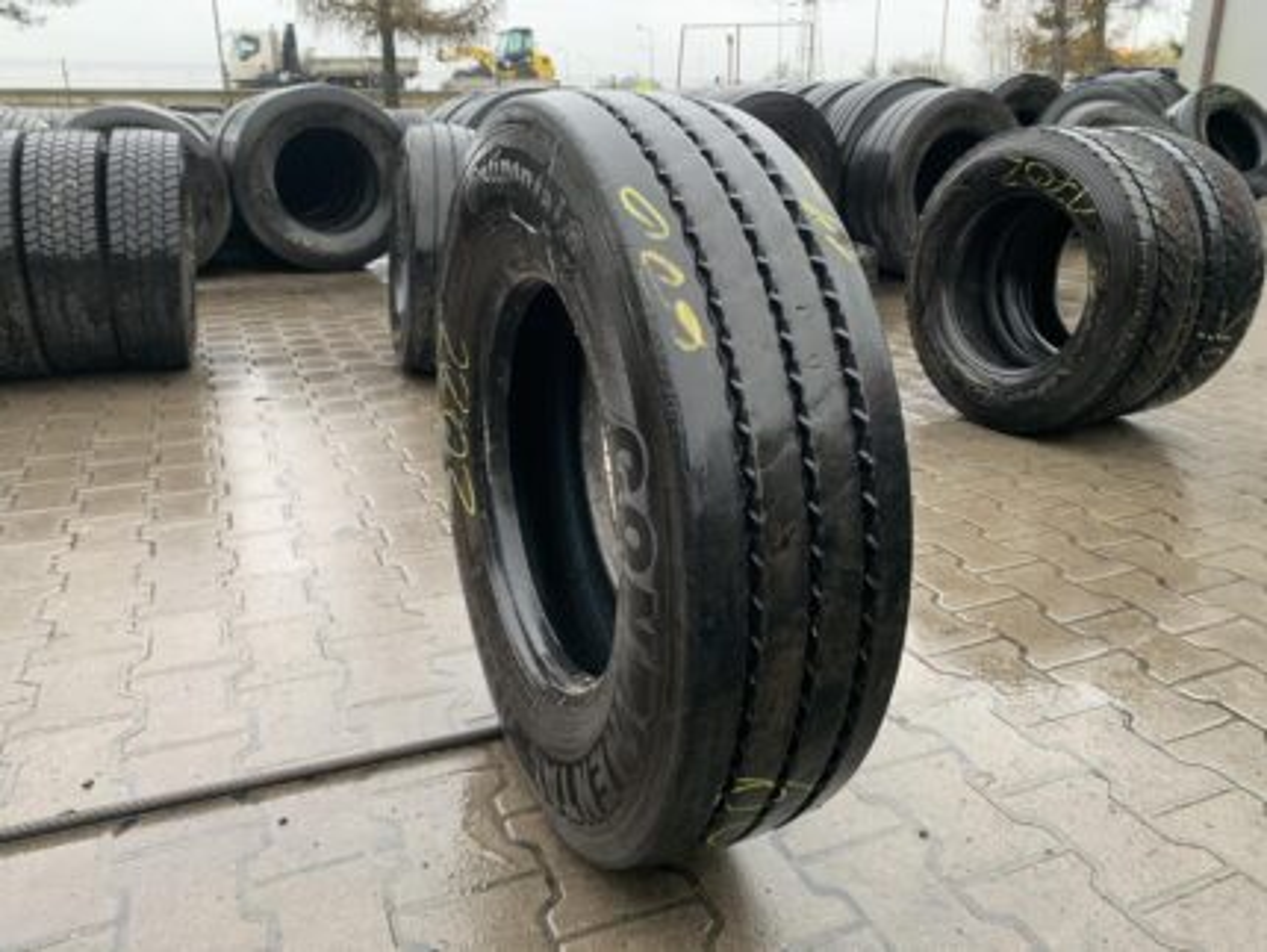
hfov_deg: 67.3
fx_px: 952
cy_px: 476
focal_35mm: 26
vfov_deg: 53.1
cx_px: 634
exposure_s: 1/60
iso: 125
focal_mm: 4.25
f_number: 1.8
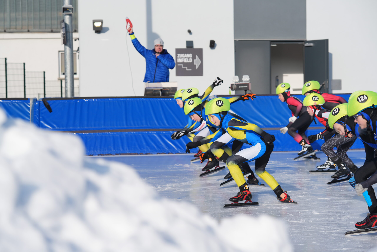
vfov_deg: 15.2
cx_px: 188
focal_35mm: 90
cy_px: 126
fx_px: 942
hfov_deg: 22.6
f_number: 5
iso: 125
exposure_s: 1/1000
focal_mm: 90
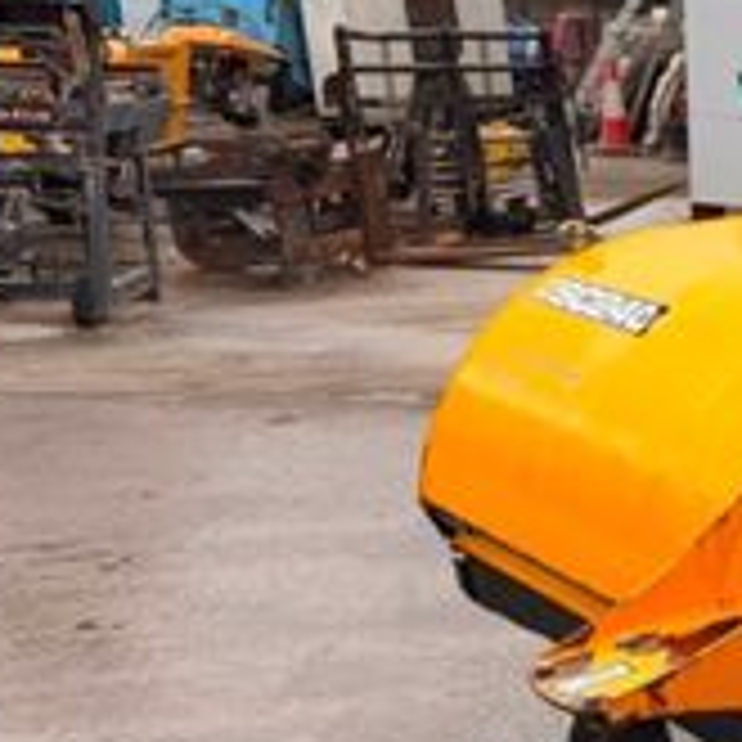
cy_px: 414
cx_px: 1282
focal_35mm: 77
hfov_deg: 18.3
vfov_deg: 22.5
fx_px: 1867
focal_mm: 6.76
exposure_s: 1/1855
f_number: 1.78
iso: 80
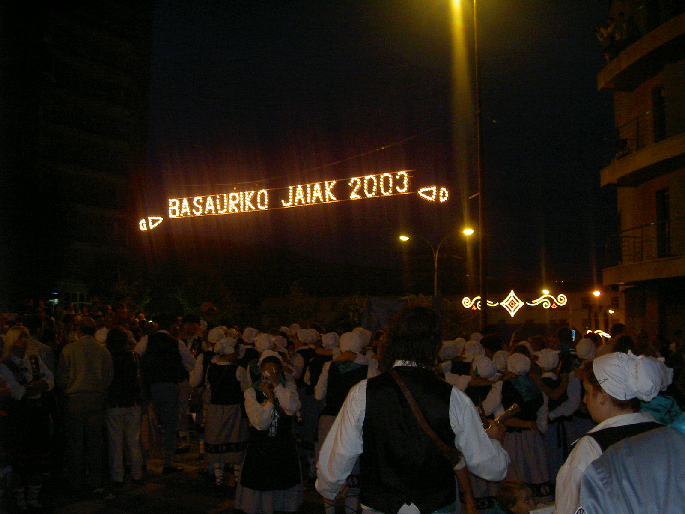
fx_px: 772
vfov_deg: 36.8
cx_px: 342
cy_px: 257
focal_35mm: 39
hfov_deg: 47.9
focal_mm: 8
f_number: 2.8
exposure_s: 1/59.5
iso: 100
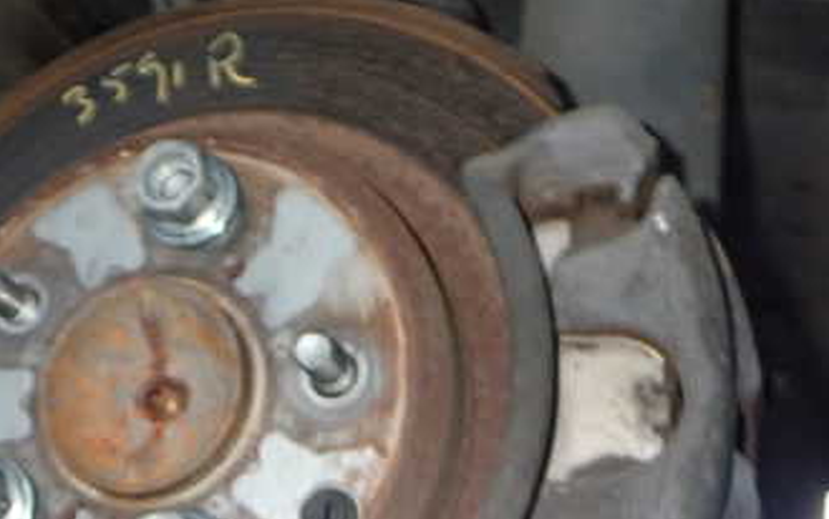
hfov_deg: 33.5
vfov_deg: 21.9
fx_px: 1311
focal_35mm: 58
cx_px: 106
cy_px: 461
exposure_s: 1/30
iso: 400
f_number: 6.3
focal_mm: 5.4
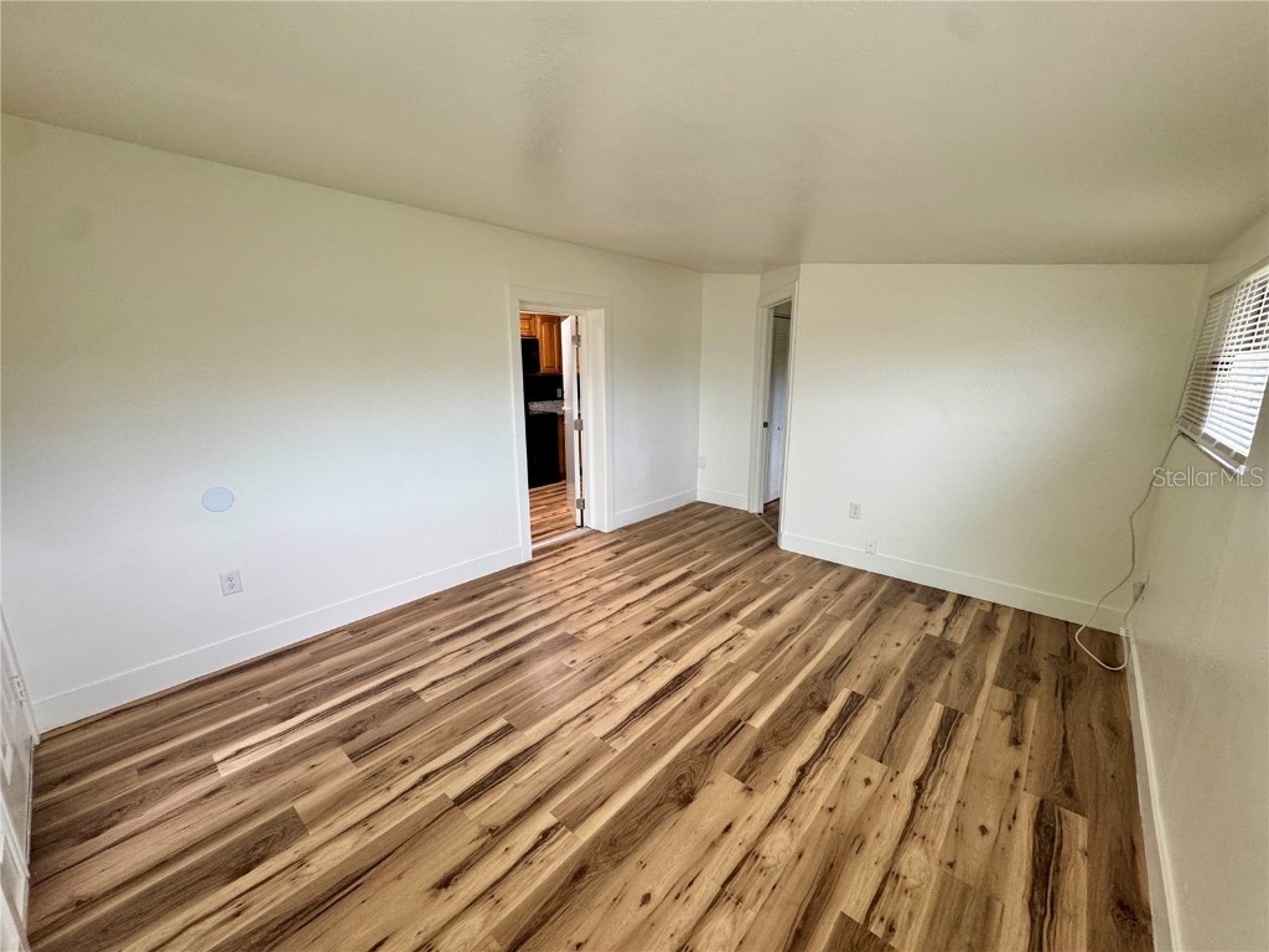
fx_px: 513
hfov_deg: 102.1
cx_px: 634
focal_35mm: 14
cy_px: 476
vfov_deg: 85.7
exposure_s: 1/120
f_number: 2.2
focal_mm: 2.22
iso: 200
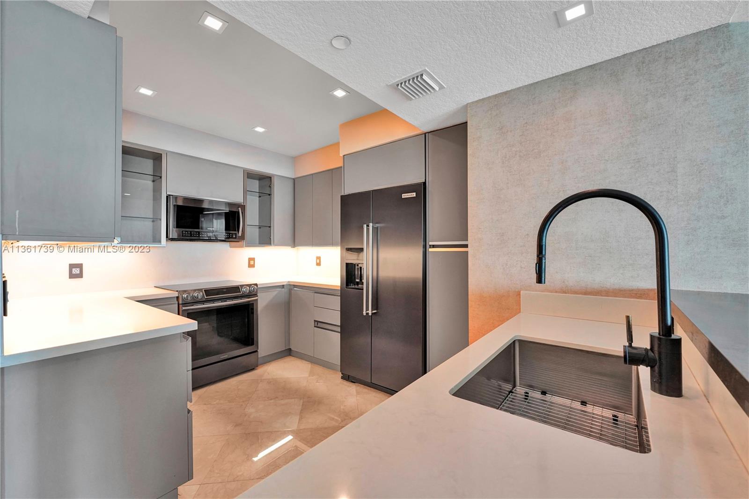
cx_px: 374
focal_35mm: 14
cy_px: 250
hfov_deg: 104.3
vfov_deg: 81.1
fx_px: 291
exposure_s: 1/60
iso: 1600
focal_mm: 14
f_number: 6.3
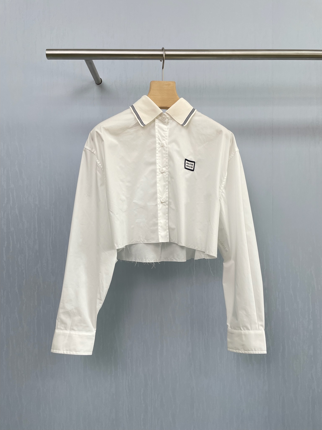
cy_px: 215
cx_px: 161
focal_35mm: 26
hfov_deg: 53.1
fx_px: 322
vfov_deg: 67.3
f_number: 1.6
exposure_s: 1/230
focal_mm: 4.2
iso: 32
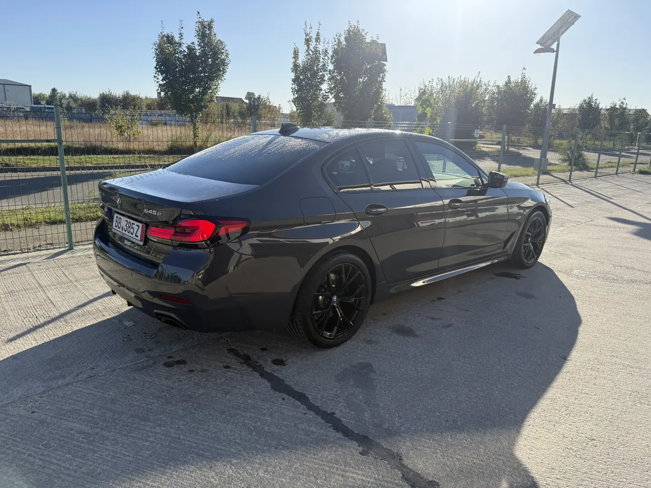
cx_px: 326
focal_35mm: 24
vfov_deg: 56.8
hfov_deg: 71.6
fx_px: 451
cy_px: 244
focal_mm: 6.76
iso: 100
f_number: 1.78
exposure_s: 1/3584
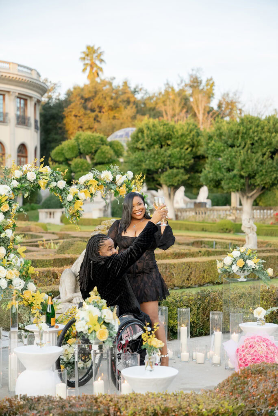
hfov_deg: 19.5
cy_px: 208
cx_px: 139
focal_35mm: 70
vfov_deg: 28.8
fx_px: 810
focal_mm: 70
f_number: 2.8
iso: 200
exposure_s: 1/160
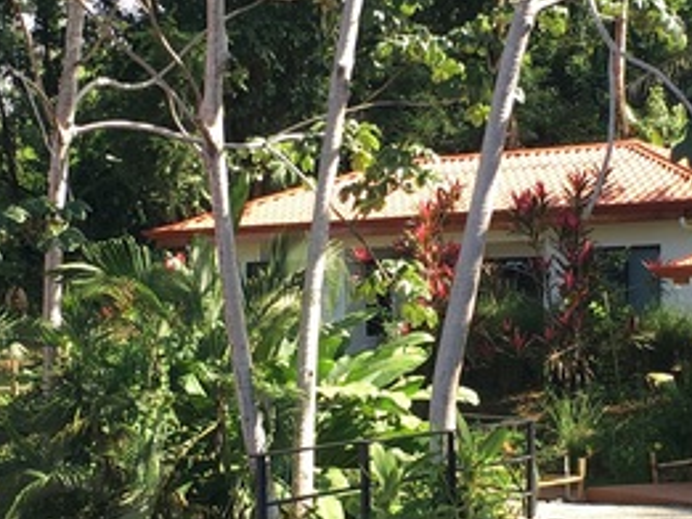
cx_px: 424
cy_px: 360
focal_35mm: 89
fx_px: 1780
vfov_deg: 16.6
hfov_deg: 22.0
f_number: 2.2
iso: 25
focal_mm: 4.15
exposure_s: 1/225
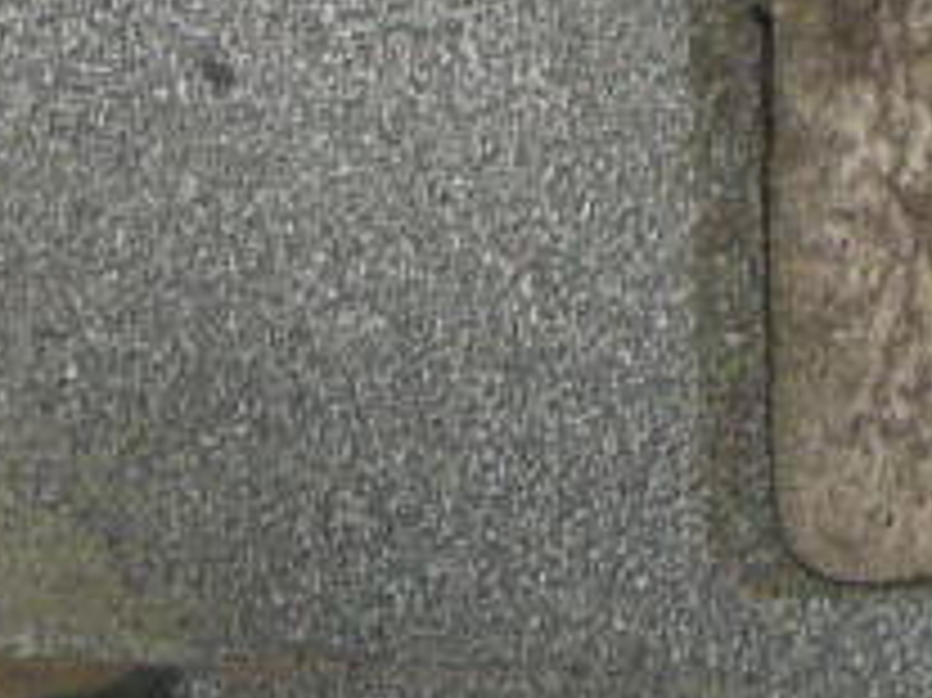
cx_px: 2670
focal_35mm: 223
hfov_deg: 7.8
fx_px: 6001
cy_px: -410
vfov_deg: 6.6
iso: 100
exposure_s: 1/40
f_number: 3.3
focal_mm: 4.6
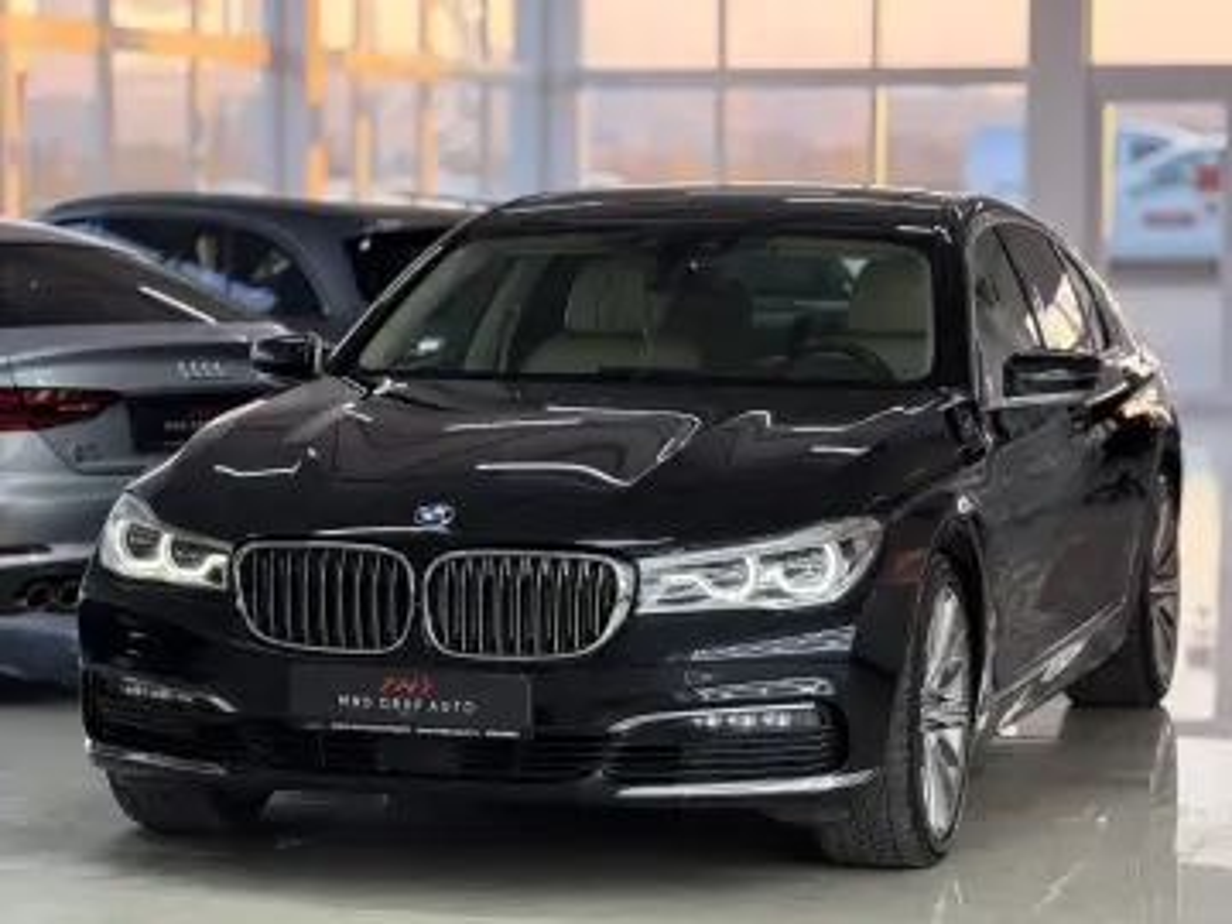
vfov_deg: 12.3
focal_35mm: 120
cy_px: 462
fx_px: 4271
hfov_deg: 16.4
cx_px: 616
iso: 200
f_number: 2.8
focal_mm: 15.66
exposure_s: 1/100
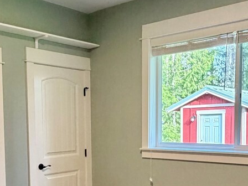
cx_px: 108
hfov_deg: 38.1
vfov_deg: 28.5
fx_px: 358
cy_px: 150
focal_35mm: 50
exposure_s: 1/60
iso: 400
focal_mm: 2.22
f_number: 2.2
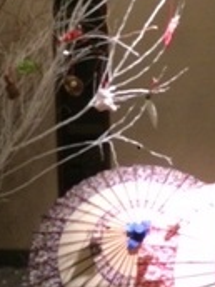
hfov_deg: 15.9
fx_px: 770
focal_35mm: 93
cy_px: 98
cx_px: 136
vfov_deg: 21.0
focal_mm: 4.12
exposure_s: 1/20
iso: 320
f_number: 2.2
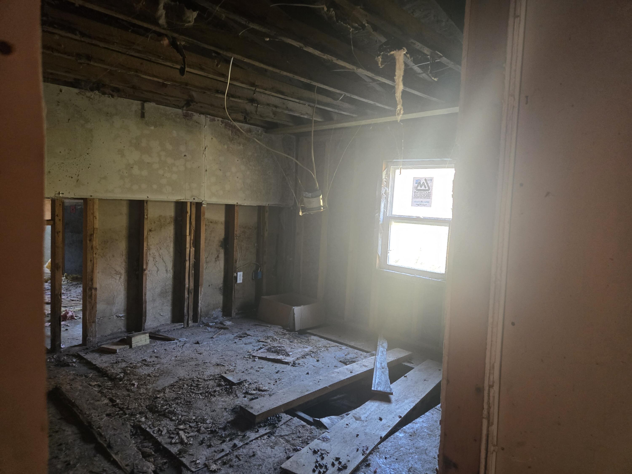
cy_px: 237
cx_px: 316
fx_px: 420
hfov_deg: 73.9
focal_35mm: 23
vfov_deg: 58.9
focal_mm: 5.4
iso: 640
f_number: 1.8
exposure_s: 1/60
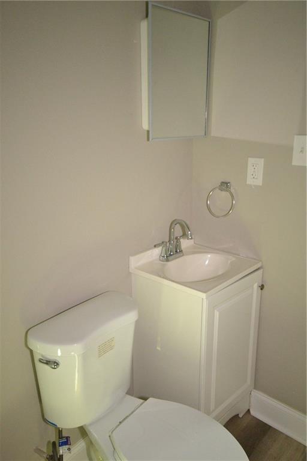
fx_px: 384
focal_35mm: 30
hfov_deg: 43.6
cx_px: 154
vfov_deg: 61.9
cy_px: 230
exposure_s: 1/60
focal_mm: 20
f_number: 5.6
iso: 3200
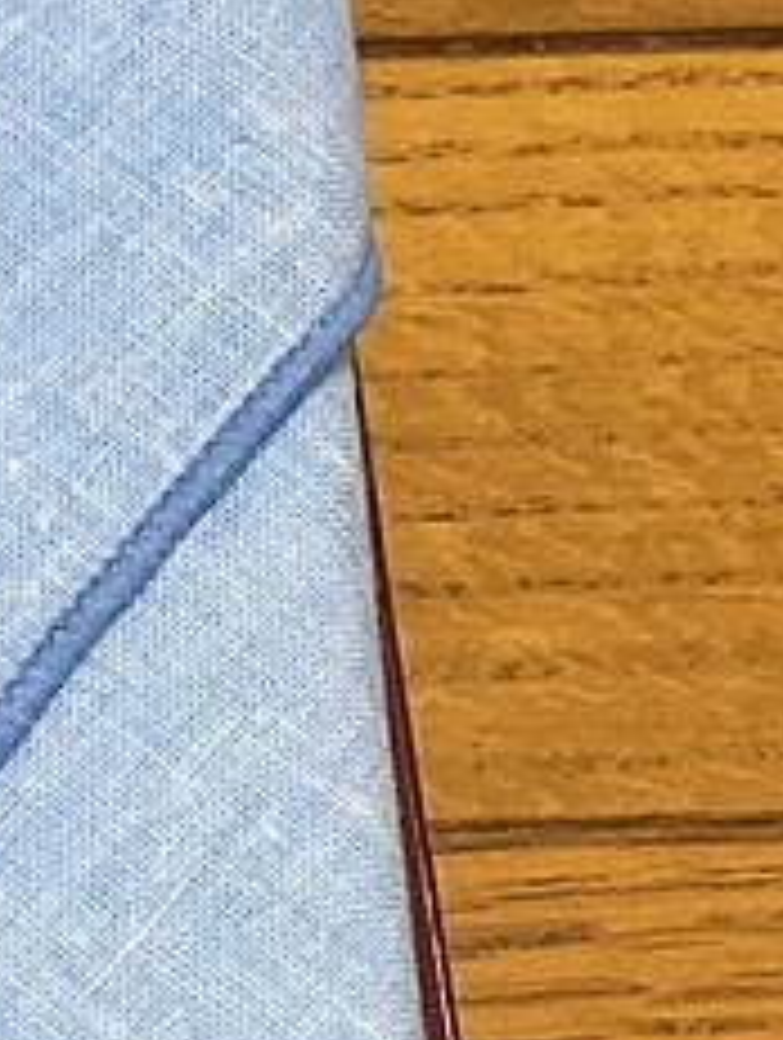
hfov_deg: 14.7
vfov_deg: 20.8
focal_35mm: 94
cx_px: -385
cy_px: 419
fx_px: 2827
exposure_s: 1/33
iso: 160
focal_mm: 4.15
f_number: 2.2
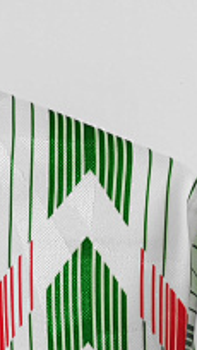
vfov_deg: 13.3
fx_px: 1446
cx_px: -375
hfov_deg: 7.0
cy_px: 467
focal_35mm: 156
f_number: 1.8
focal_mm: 5.58
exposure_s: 1/100
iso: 100
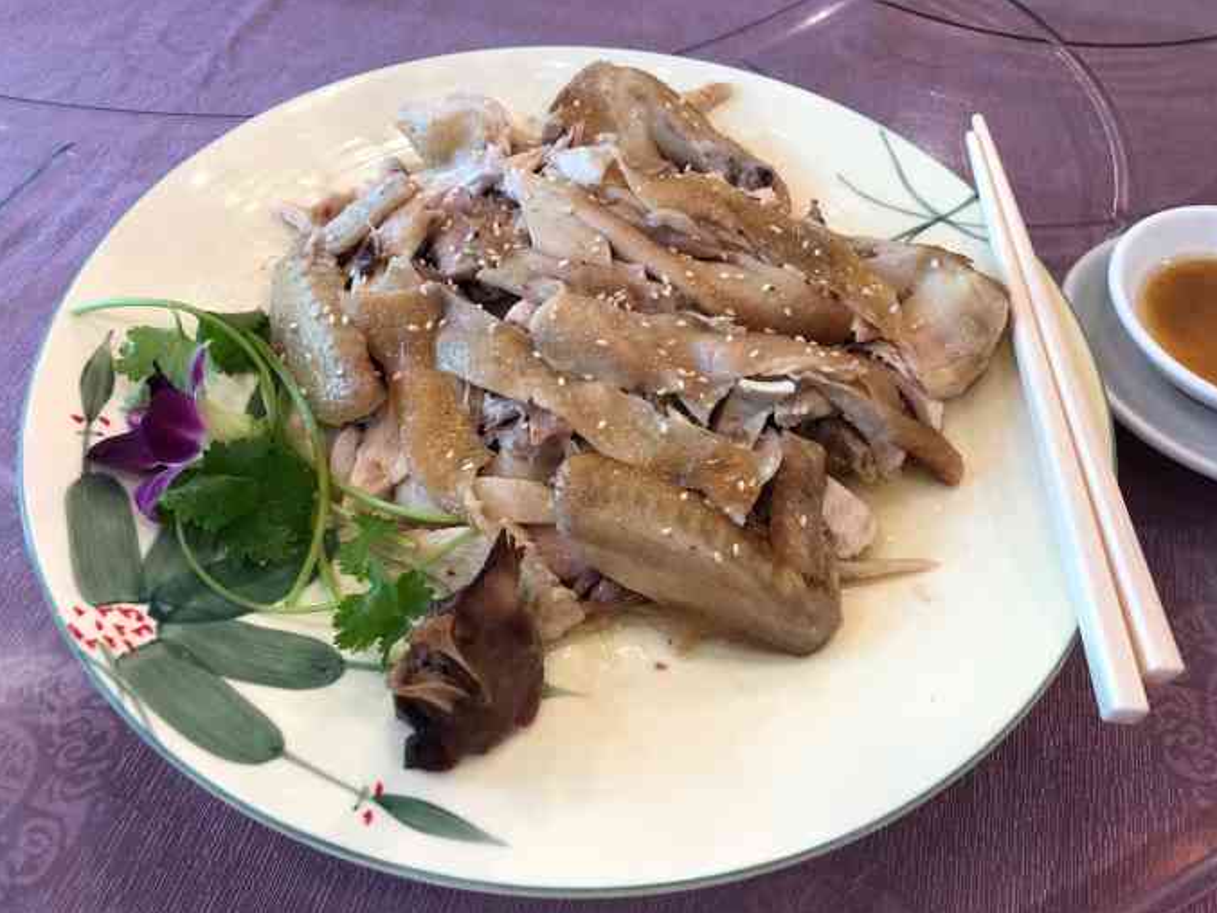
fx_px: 1020
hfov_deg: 61.7
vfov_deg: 48.2
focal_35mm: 29
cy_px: 469
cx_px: 625
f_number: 1.8
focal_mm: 4
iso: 40
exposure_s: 1/33
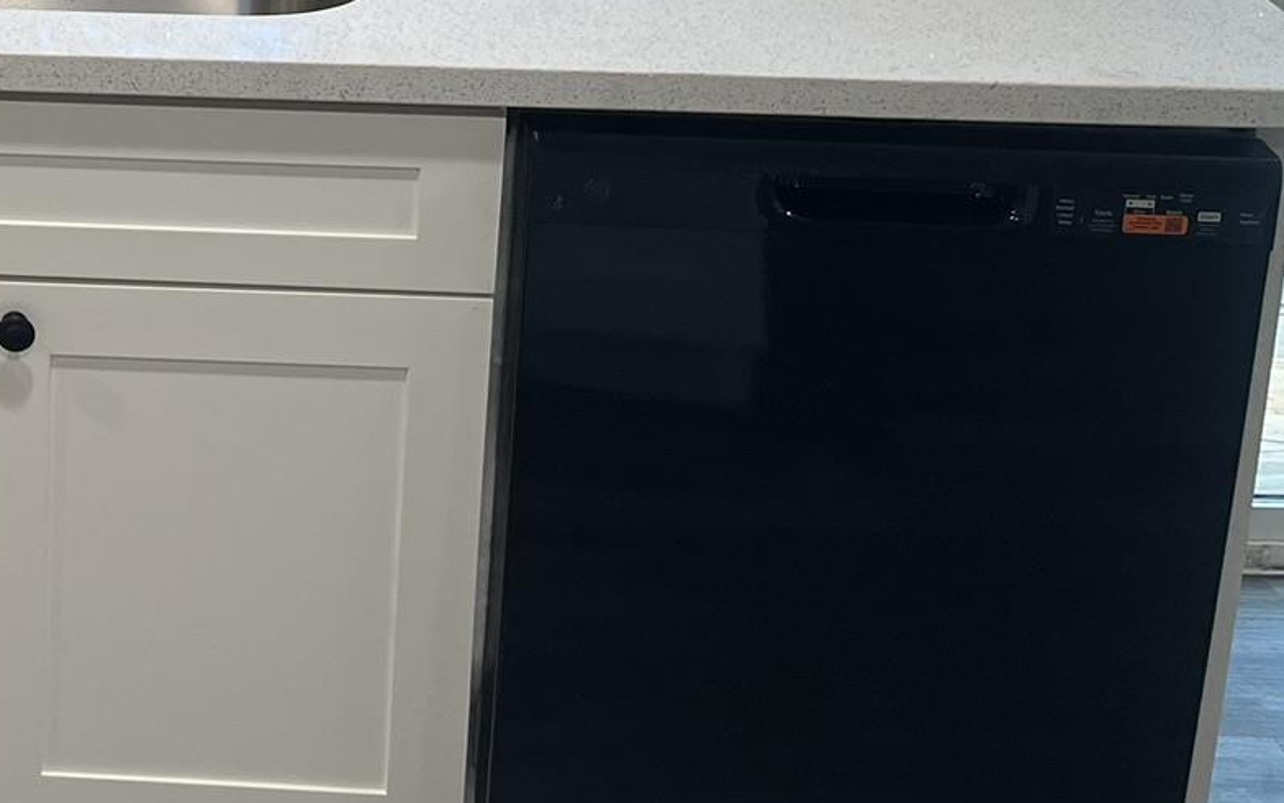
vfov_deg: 16.6
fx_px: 2520
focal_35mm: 72
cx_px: -306
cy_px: -382
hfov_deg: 25.3
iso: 100
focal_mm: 5.1
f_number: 1.6
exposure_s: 1/120
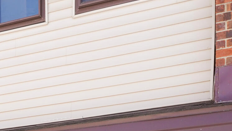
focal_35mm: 80
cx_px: -49
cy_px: 289
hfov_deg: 24.0
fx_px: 492
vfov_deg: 12.6
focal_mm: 19
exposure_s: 1/200
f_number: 7.1
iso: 400
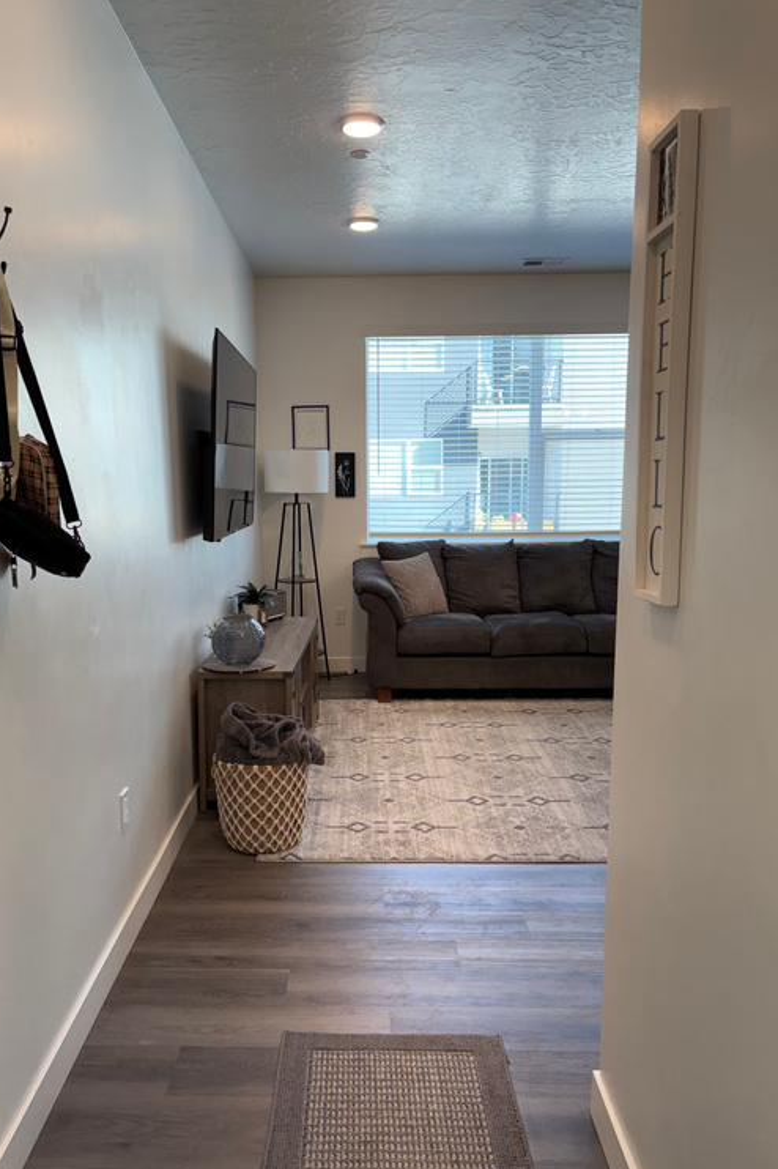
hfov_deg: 46.3
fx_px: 908
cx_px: 353
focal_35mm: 28
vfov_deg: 65.5
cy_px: 602
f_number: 1.6
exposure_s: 1/192
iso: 125
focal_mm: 5.96
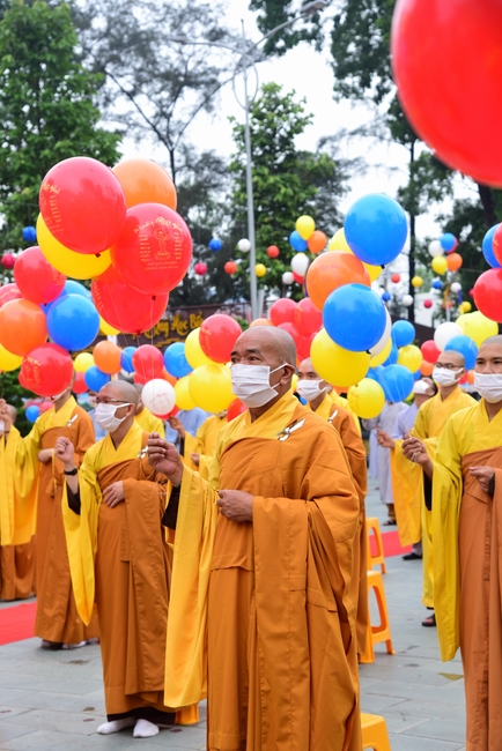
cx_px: 251
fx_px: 1358
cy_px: 376
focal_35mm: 65
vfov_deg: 30.9
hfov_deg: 20.9
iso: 320
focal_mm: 65
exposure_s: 1/80
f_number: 6.3
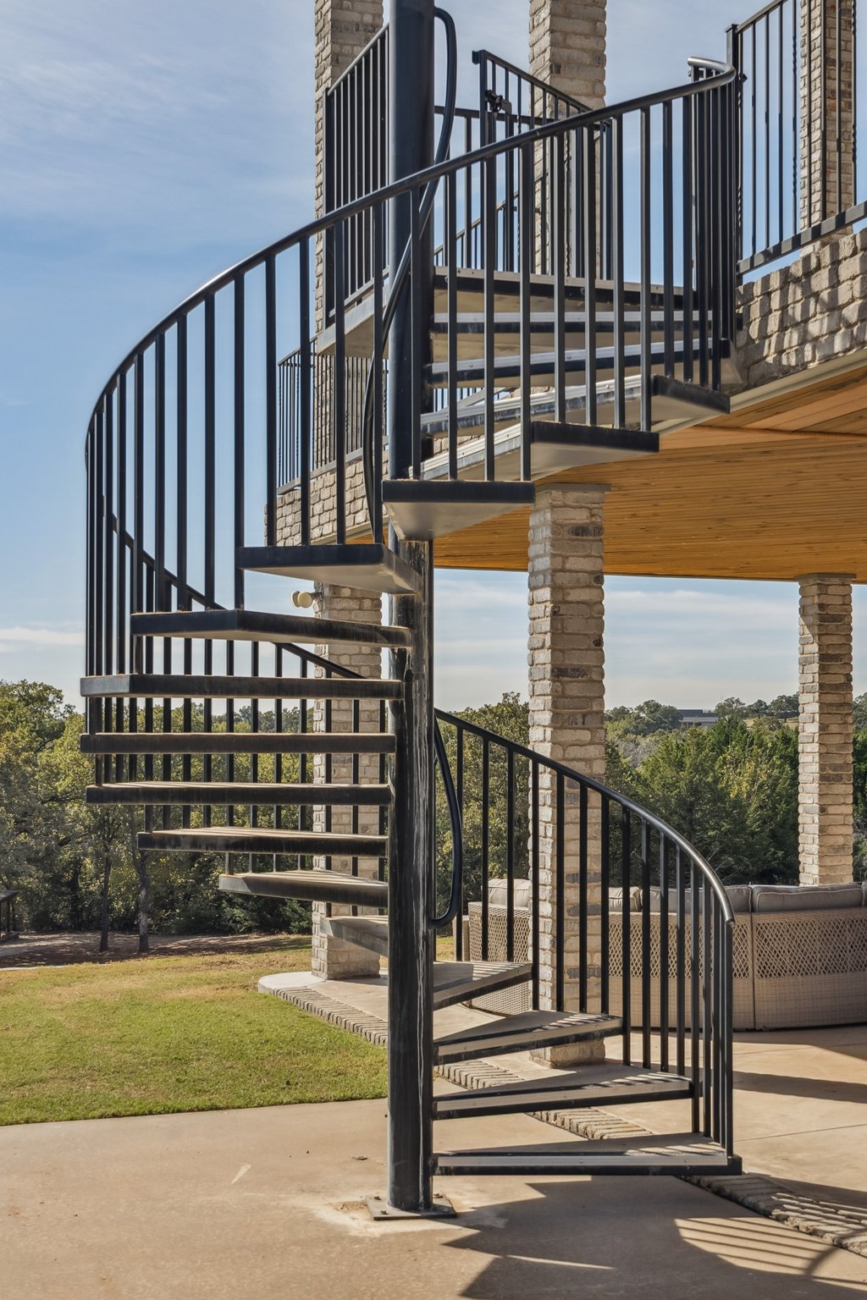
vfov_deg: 38.2
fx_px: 1878
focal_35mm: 52
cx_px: 434
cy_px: 650
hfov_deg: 26.0
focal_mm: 35
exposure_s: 1/3200
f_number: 7.1
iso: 200
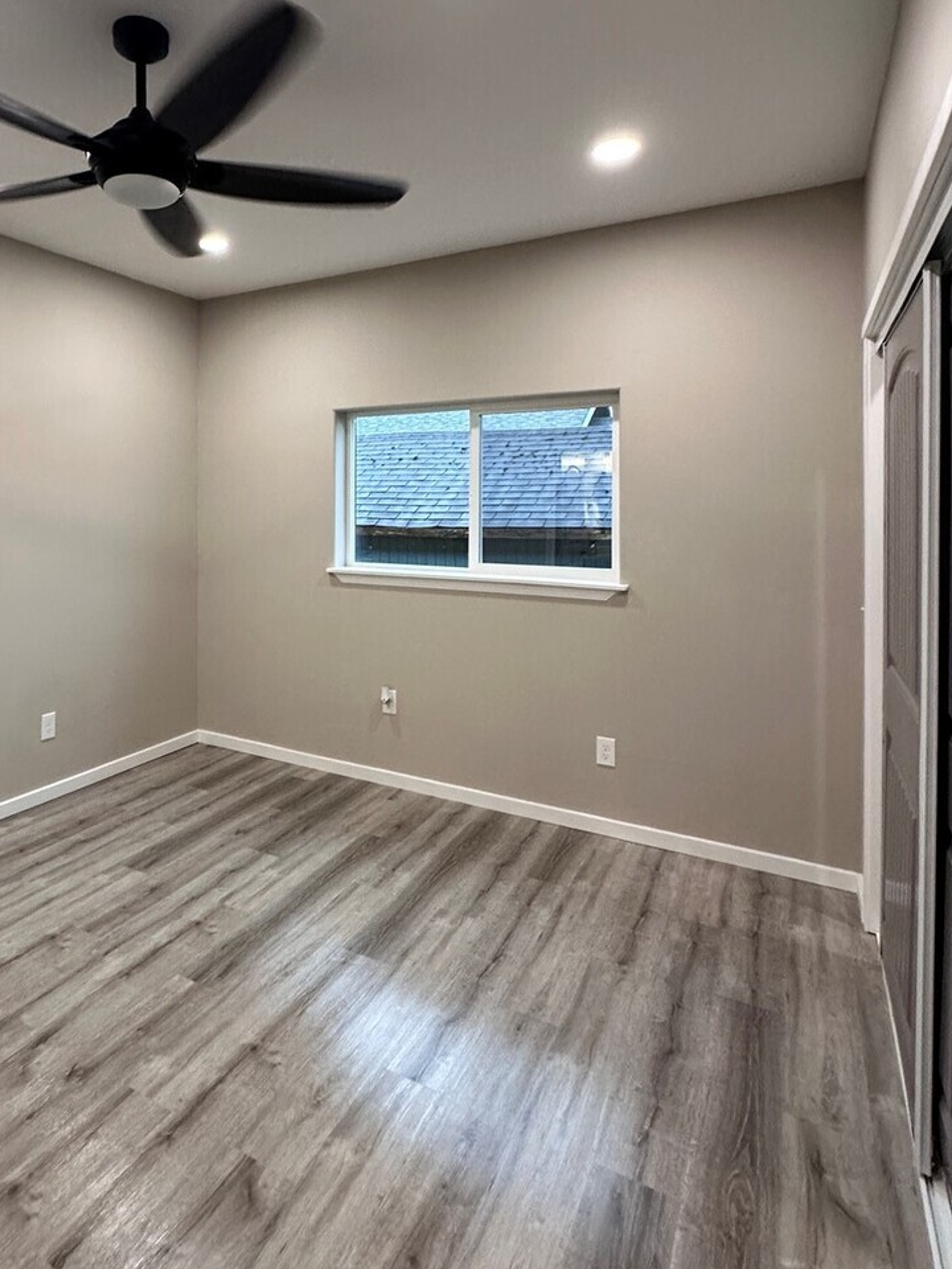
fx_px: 770
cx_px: 320
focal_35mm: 21
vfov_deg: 78.1
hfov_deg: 61.9
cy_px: 506
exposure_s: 1/120
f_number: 2.2
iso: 250
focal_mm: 2.22
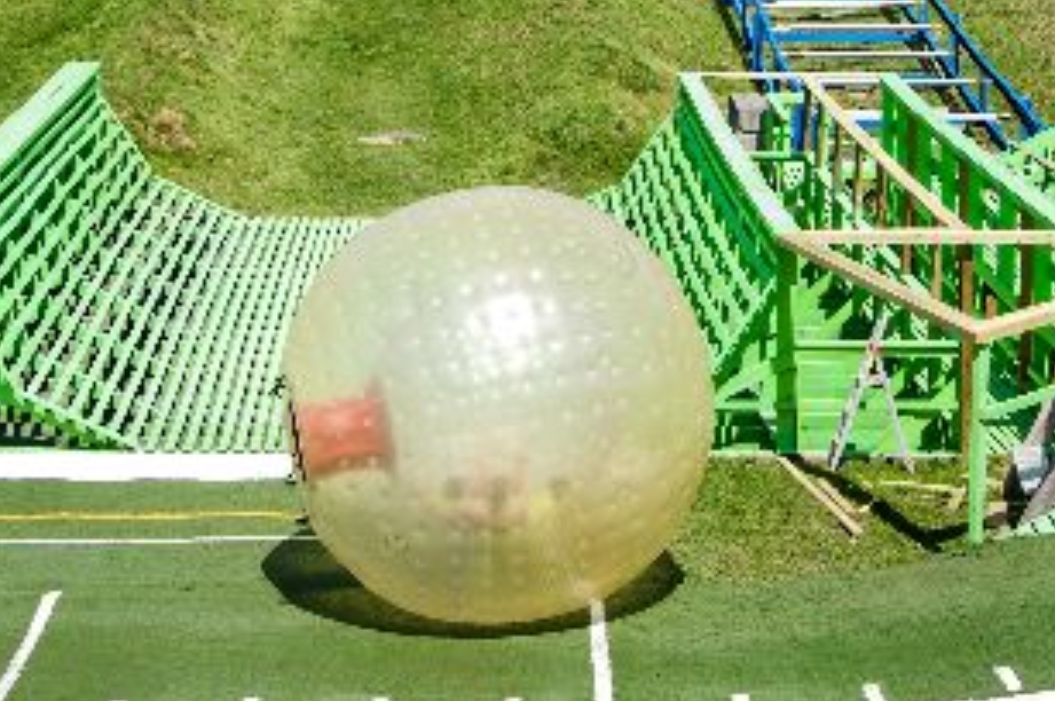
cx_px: 423
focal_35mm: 101
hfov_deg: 20.2
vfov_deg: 13.2
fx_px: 2957
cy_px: -132
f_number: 11
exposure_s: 1/400
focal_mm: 28
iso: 400
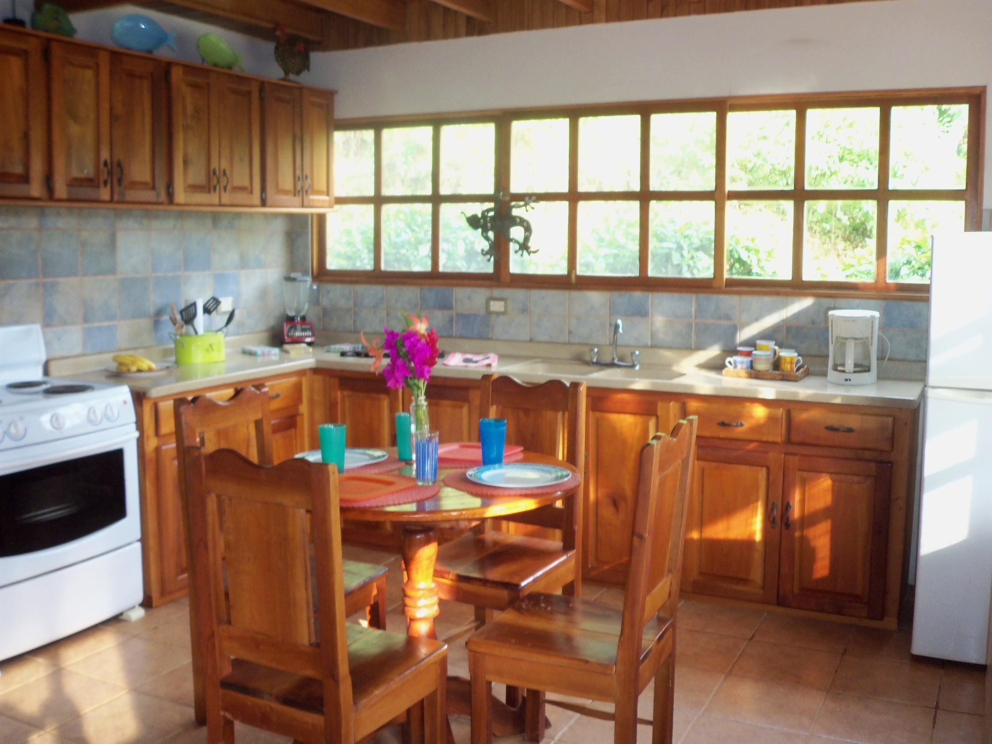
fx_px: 974
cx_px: 496
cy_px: 372
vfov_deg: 41.8
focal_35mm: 34
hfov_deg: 54.0
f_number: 2.9
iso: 160
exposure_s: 1/30
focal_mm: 5.7
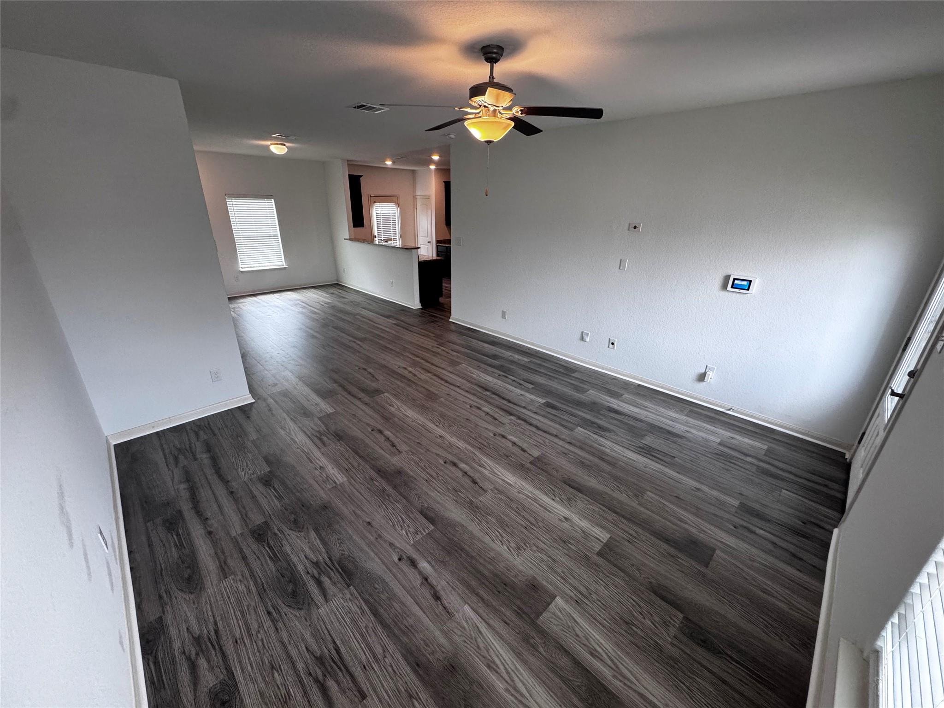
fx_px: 382
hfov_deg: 102.1
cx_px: 472
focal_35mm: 14
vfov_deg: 85.7
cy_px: 354
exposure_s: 1/120
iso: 250
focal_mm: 2.22
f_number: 2.2
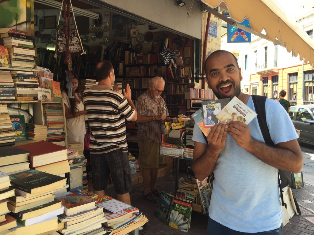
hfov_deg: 61.7
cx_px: 157
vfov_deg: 48.2
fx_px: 263
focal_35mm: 29
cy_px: 118
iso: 32
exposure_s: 1/338
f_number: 2.2
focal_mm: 4.15
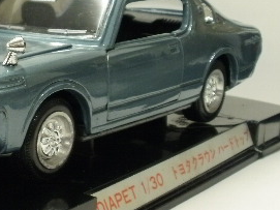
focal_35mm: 104
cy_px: 93
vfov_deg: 14.2
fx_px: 841
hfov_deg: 18.2
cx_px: -31
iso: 125
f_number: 4
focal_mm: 7.7
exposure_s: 1/10
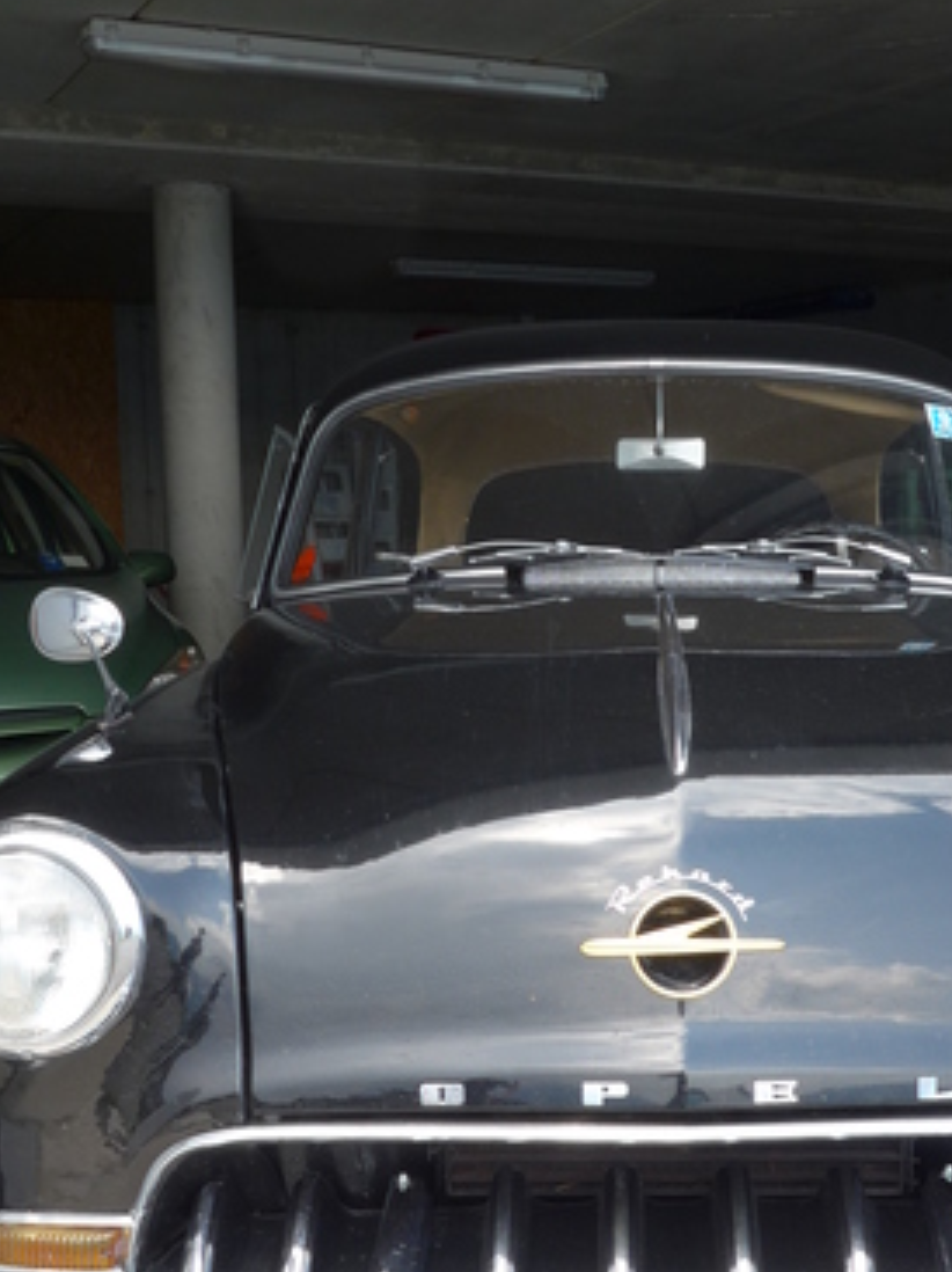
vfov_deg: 38.9
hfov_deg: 29.4
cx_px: 660
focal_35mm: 49
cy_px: 723
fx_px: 1799
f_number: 5.6
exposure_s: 1/60
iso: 100
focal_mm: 6
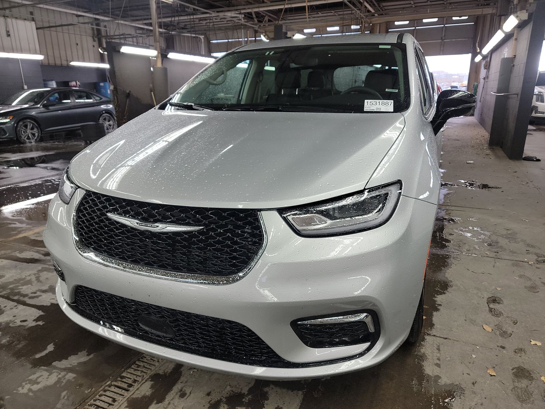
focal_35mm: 24
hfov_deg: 71.6
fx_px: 378
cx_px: 272
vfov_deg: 56.8
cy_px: 204
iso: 81
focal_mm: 6.7
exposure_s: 1/59
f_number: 1.8
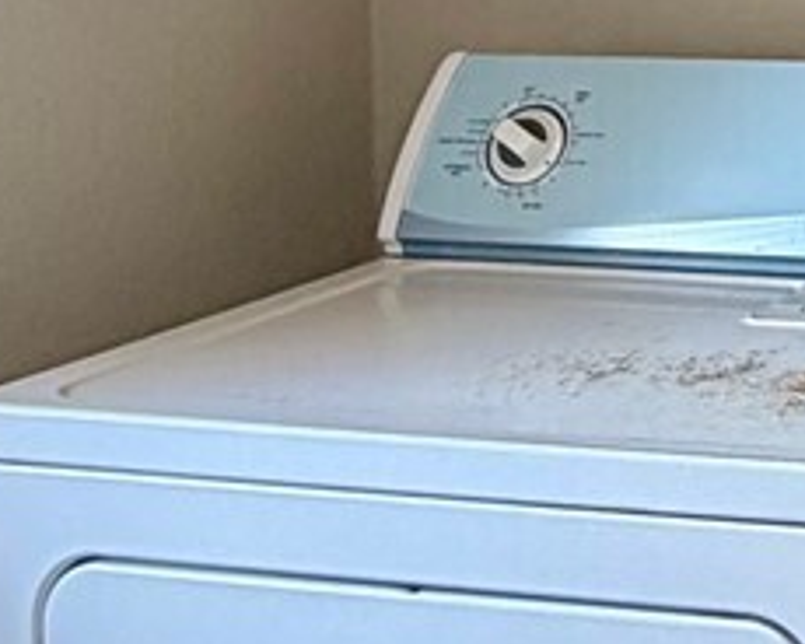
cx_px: 1180
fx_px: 2263
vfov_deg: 15.5
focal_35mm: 95
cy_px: -182
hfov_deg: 18.1
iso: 125
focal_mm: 2.22
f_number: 2.2
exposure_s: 1/120
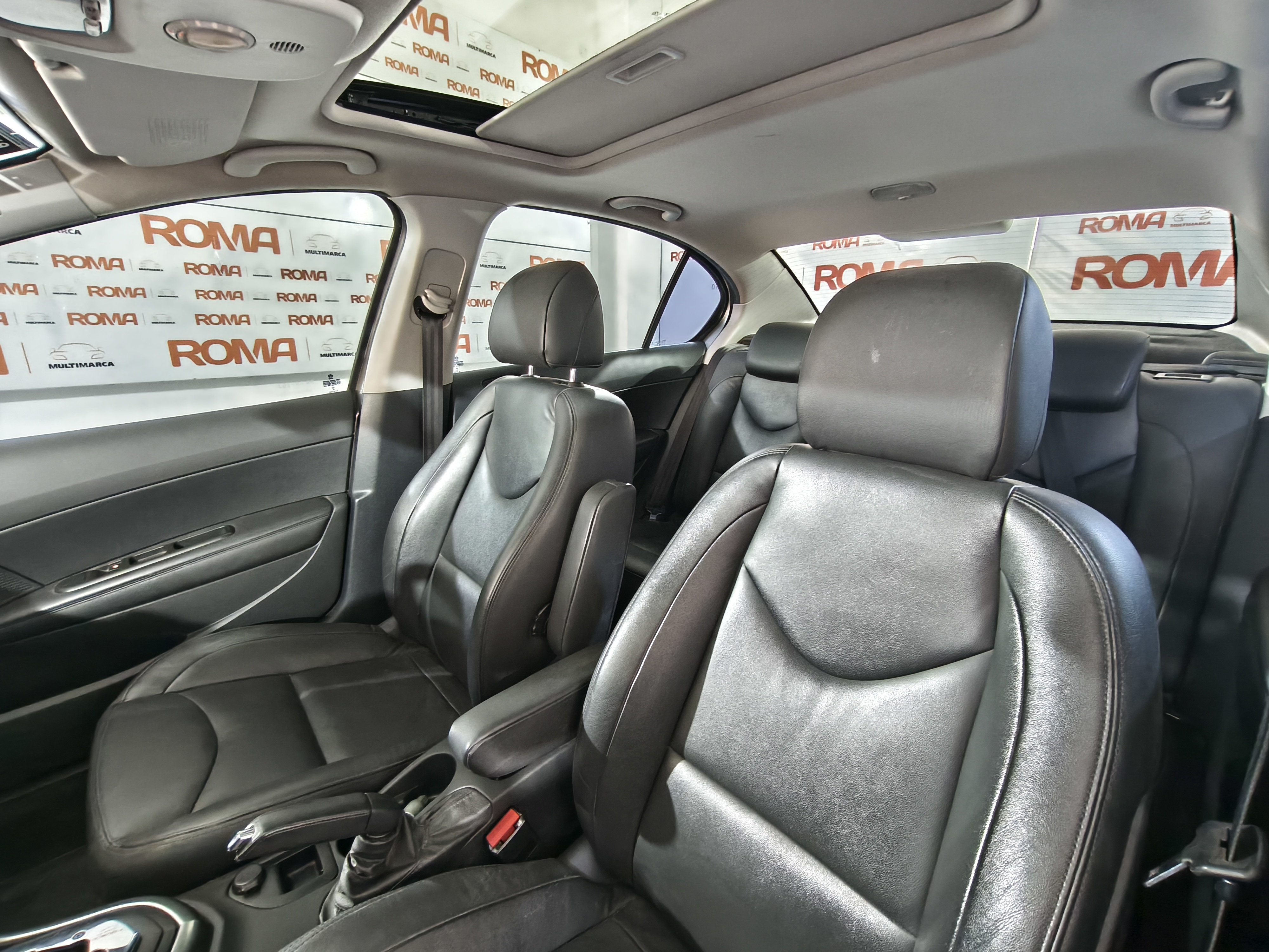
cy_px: 476
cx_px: 634
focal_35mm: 15
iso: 1600
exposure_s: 1/11.1
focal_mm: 1.91
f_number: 2.2
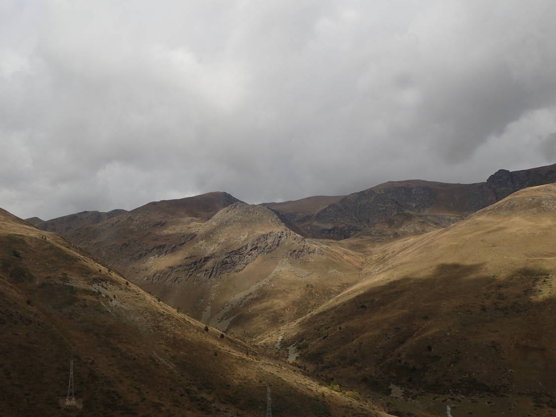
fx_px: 498
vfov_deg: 45.4
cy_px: 209
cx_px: 274
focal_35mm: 31
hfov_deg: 58.4
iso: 100
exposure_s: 1/200
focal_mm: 5.5
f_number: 9
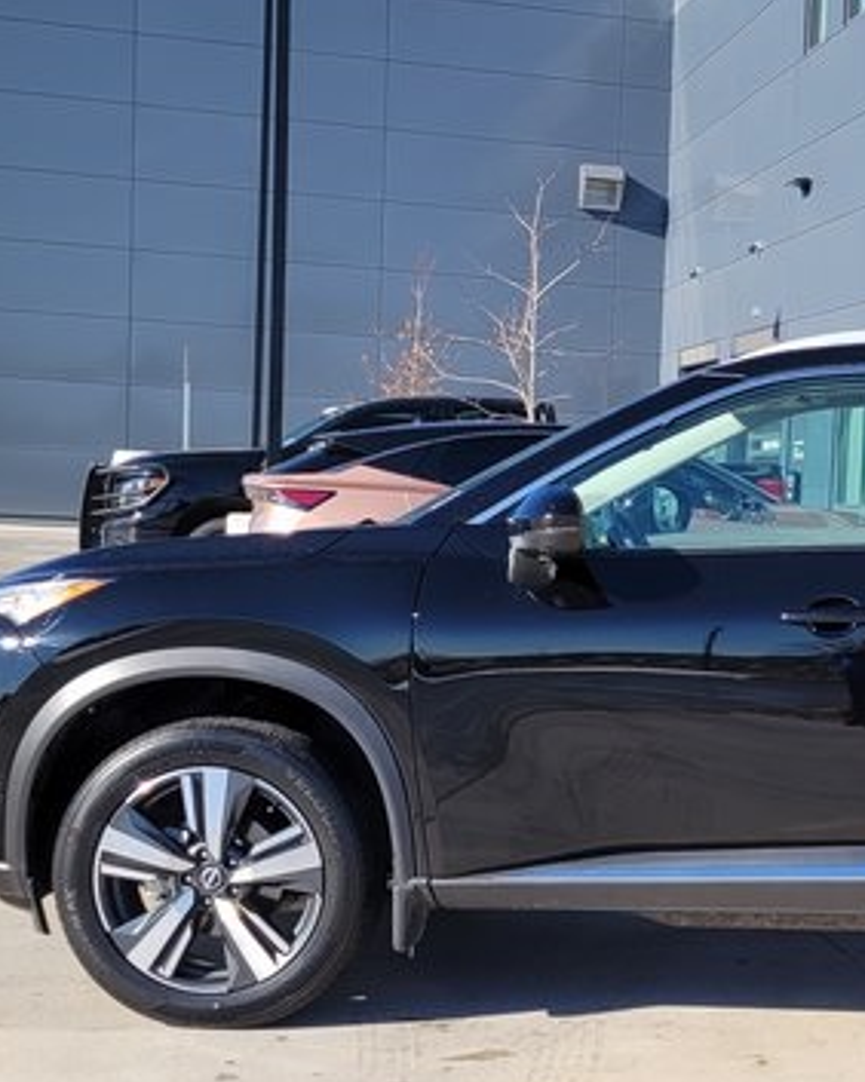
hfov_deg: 30.5
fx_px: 1473
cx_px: 853
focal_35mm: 46
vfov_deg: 40.1
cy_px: 680
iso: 40
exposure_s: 1/1387
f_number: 1.8
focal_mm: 5.4
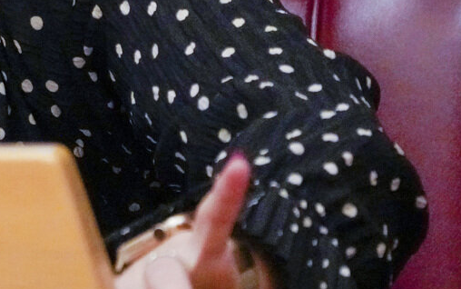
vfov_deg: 0.5
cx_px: -260
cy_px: -45
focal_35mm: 2406
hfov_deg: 0.9
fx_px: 30242
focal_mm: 600
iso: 8000
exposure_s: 1/250
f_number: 6.3
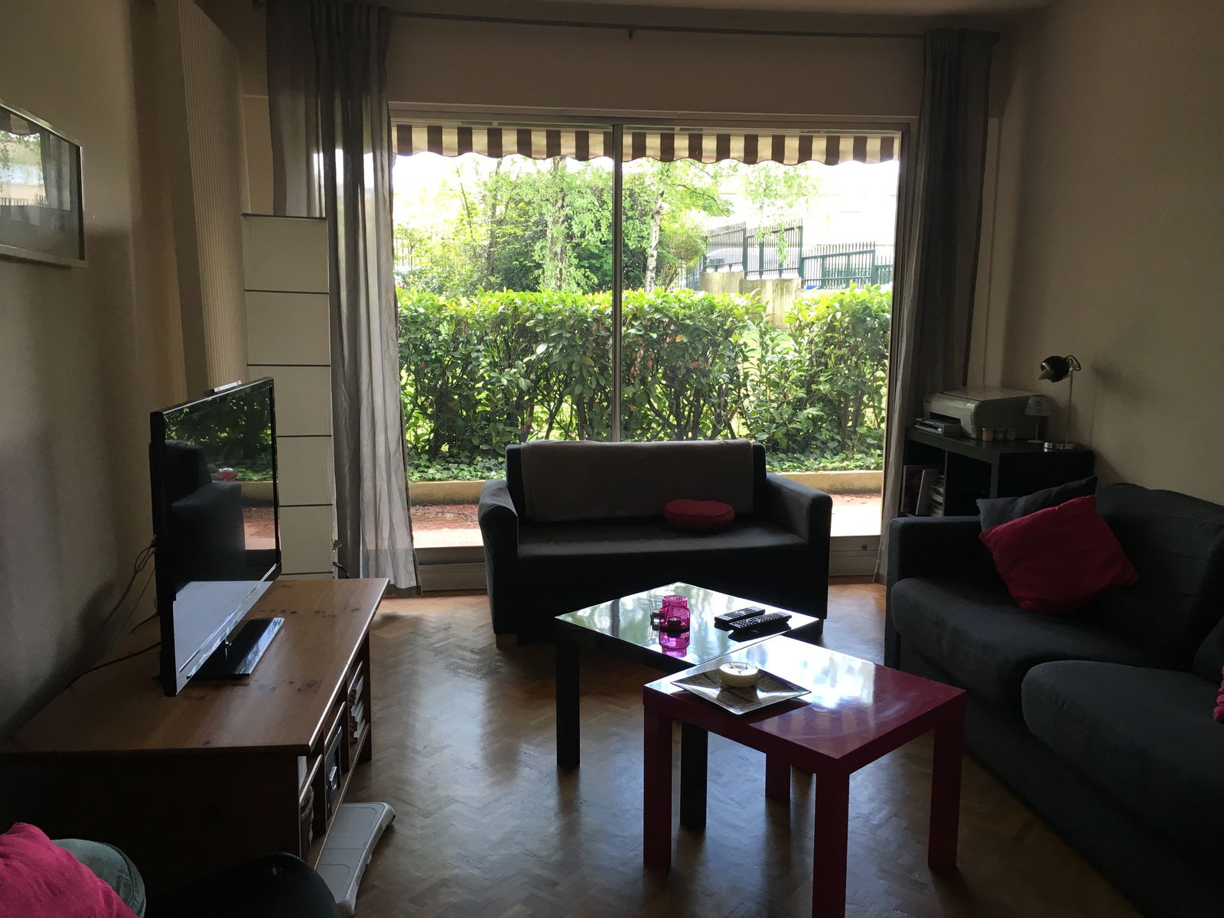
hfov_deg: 61.7
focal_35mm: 29
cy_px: 459
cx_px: 612
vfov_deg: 48.2
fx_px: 1025
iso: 32
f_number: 2.2
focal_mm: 4.15
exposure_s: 1/33
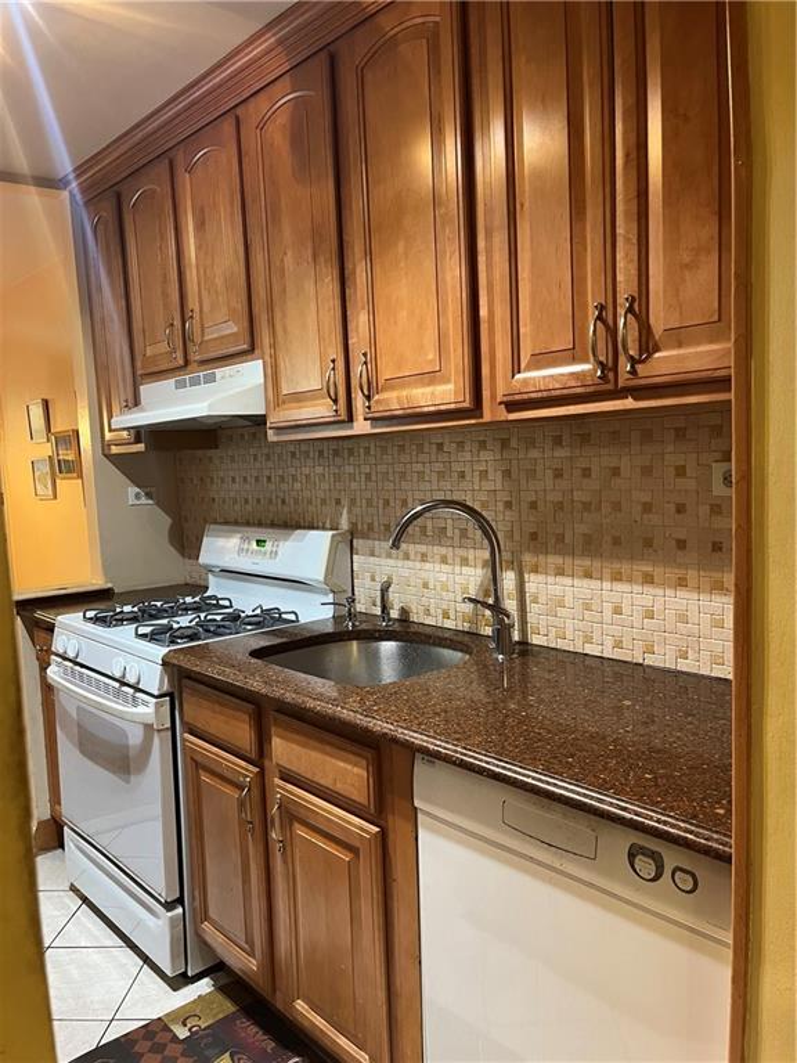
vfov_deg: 67.3
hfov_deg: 53.1
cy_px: 532
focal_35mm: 26
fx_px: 798
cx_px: 398
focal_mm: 5.1
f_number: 1.6
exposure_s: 1/60
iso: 320
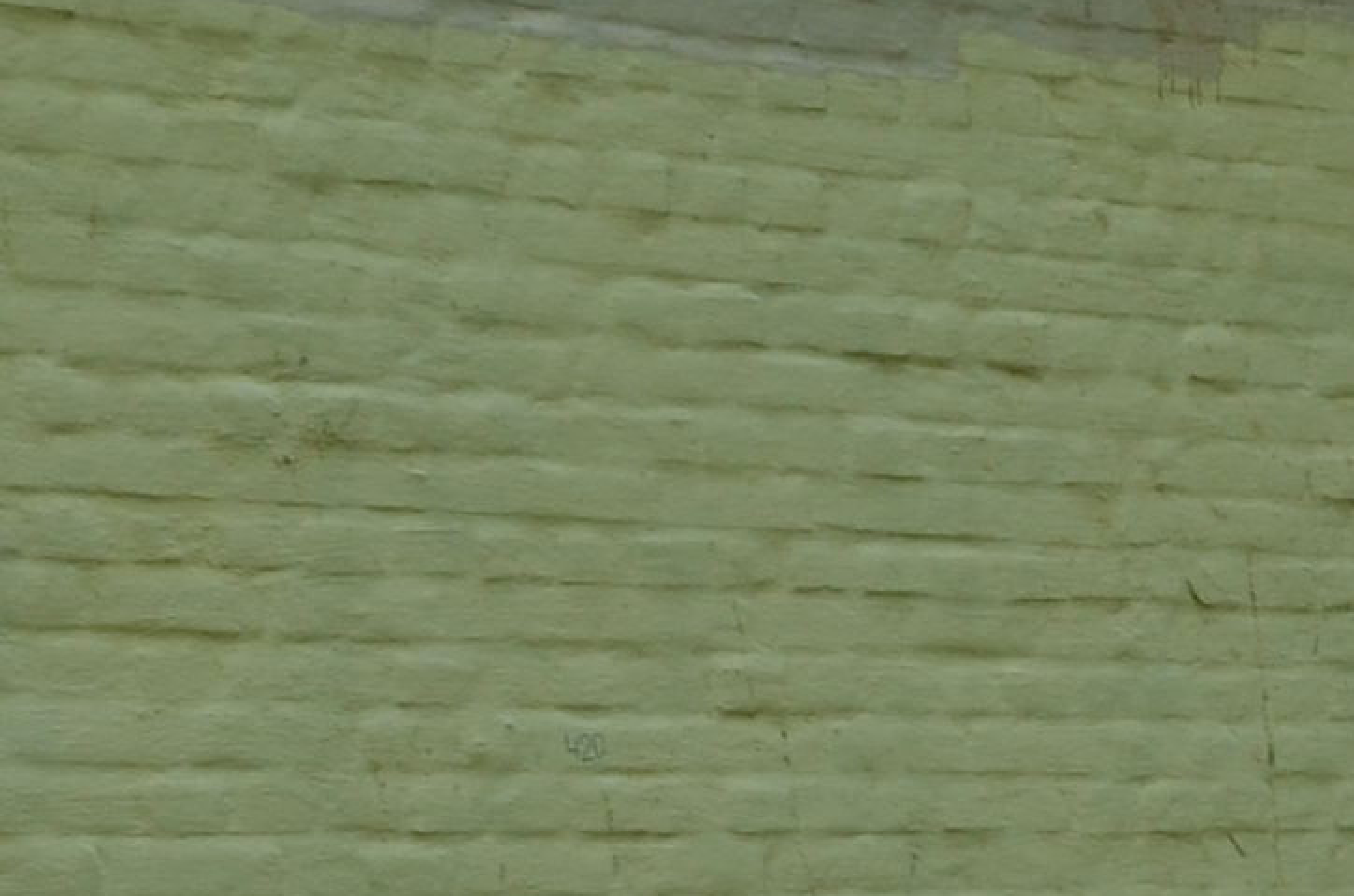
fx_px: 7187
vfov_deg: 6.7
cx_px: 2858
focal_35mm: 192
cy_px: 2267
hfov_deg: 9.9
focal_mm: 25
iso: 200
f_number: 6.3
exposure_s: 1/160
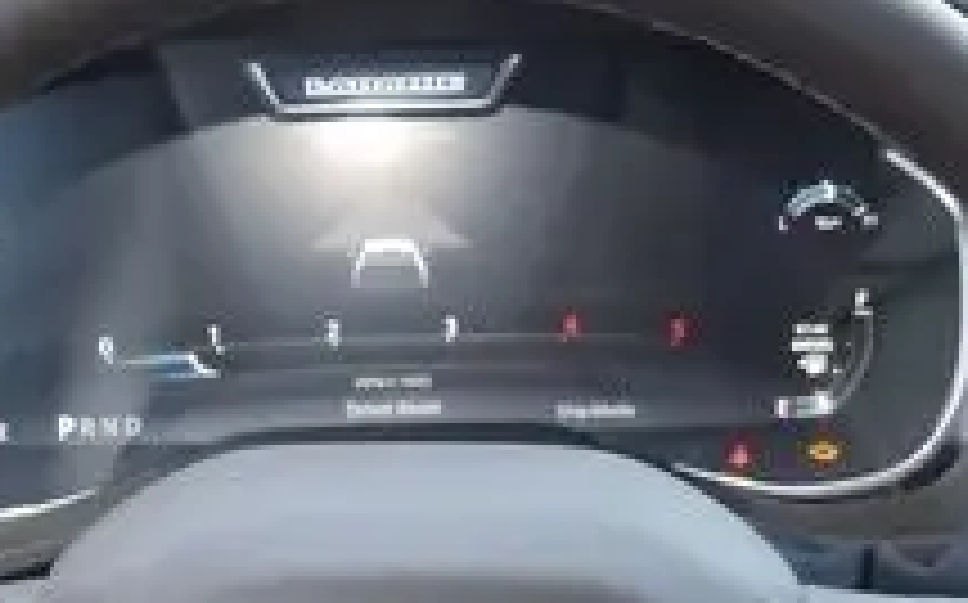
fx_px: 3163
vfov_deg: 10.7
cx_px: 419
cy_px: 740
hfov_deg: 17.4
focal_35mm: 120
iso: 640
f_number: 5
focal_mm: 19
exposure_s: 1/60
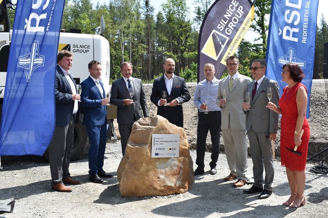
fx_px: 324
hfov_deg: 53.8
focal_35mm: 36
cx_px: 167
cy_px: 109
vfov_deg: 37.3
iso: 100
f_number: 8
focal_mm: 23
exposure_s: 1/125
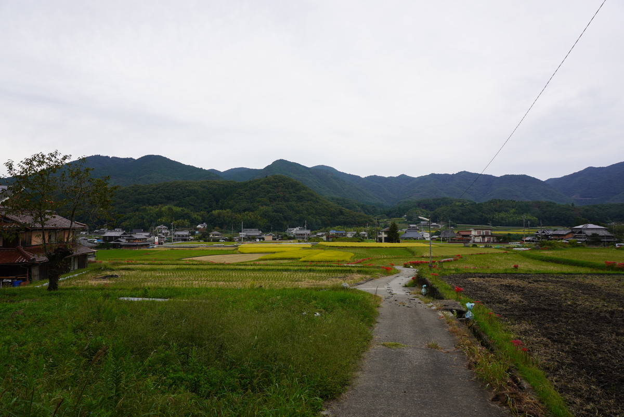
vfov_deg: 53.2
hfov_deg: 73.7
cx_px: 312
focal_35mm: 24
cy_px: 208
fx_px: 416
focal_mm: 16
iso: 100
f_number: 8
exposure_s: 1/100
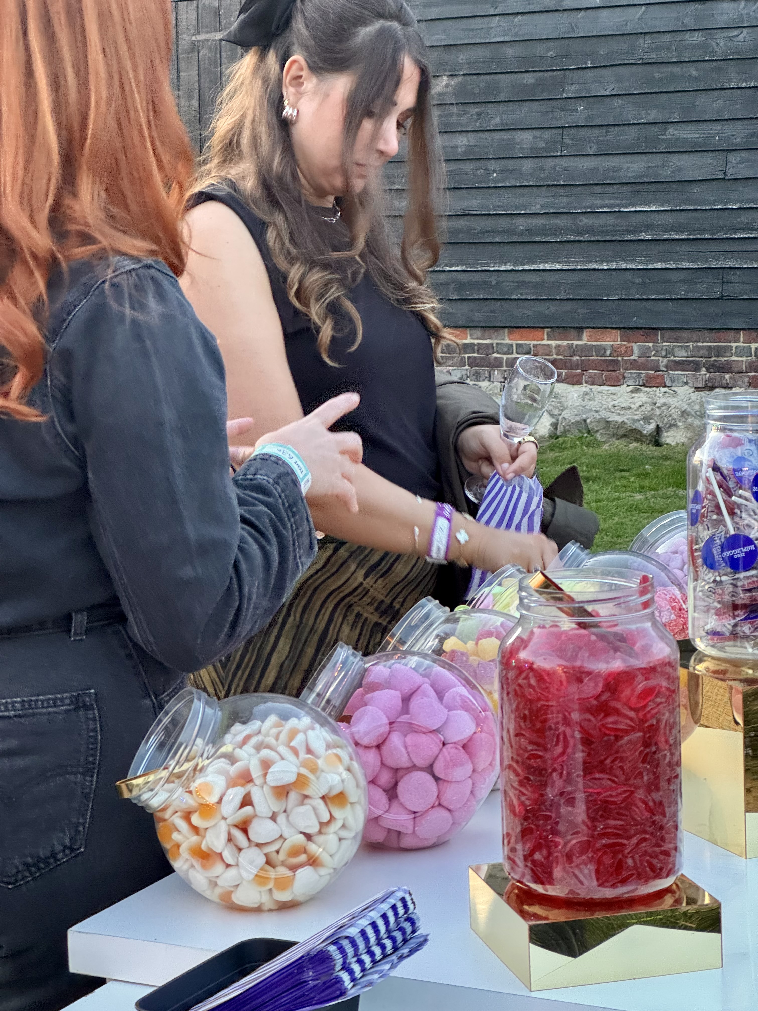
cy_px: 506
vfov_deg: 25.3
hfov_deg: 19.1
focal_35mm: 77
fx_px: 2248
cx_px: 379
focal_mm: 9
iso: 640
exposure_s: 1/33
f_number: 2.8
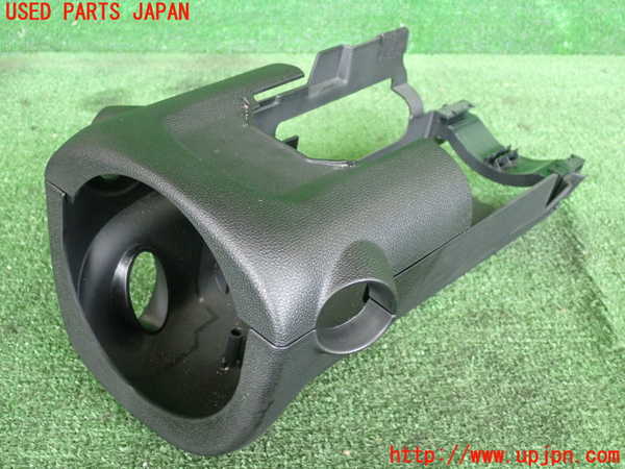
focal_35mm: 50
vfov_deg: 29.1
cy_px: 234
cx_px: 312
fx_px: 903
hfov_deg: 38.2
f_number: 3.2
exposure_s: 1/125
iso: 1000
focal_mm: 9.01
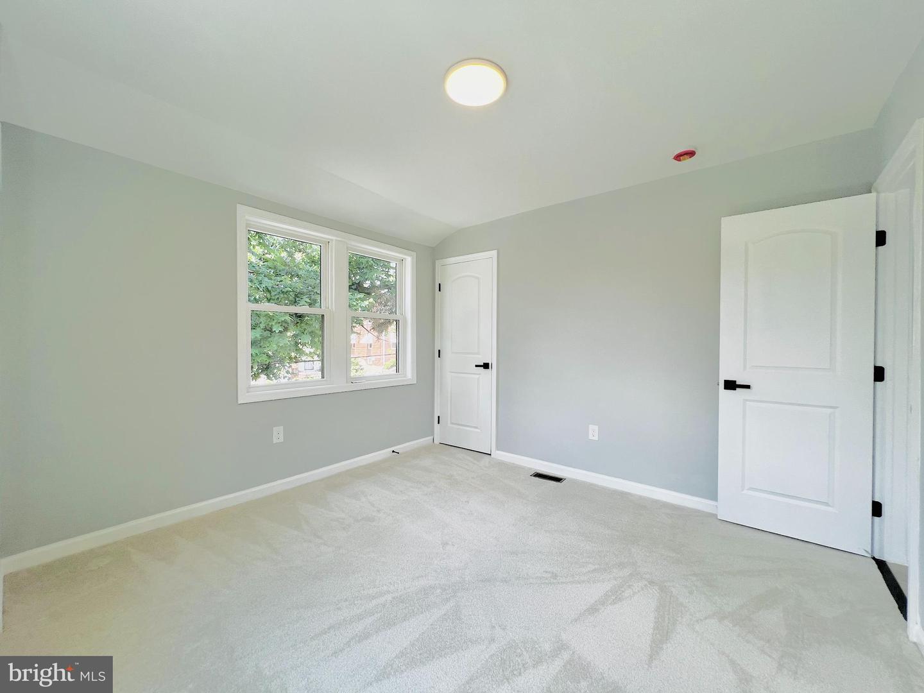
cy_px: 346
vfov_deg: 89.9
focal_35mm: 13
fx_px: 347
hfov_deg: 106.2
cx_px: 462
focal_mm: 1.57
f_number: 1.8
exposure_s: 1/100
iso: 40
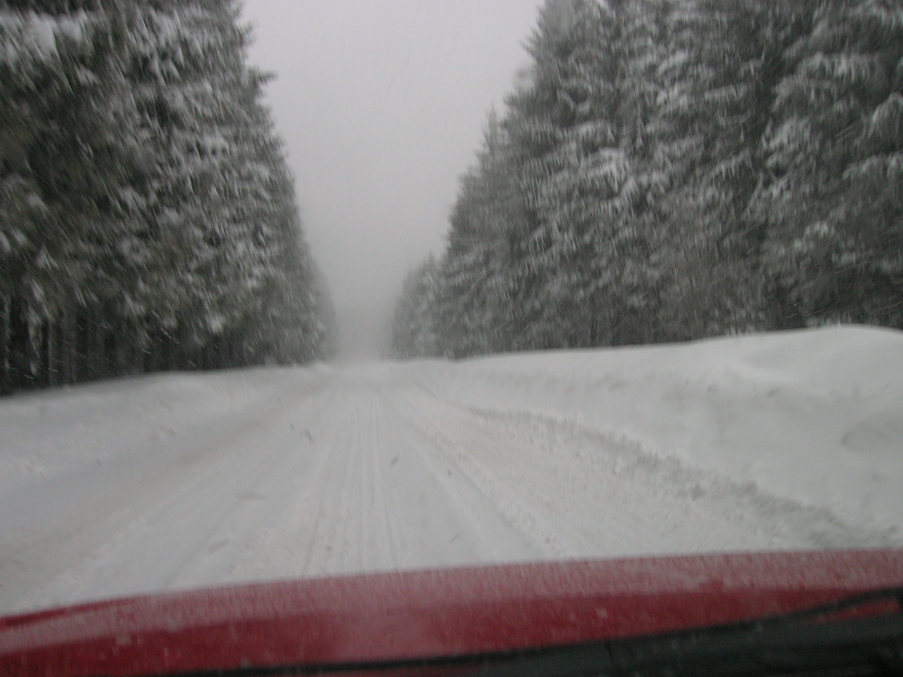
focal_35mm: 34
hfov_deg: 54.0
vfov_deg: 41.8
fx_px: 887
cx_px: 452
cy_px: 338
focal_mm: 5.7
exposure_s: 1/134
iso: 97
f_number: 4.9
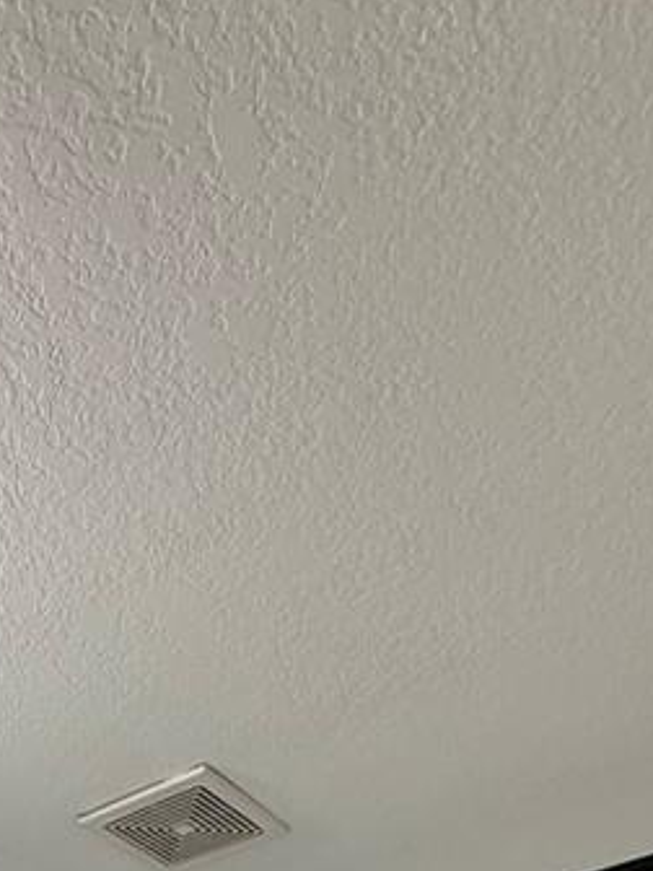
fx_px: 1258
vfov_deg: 24.5
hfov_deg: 27.5
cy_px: 1441
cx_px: 8
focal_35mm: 50
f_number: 2.2
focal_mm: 2.22
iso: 200
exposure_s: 1/60
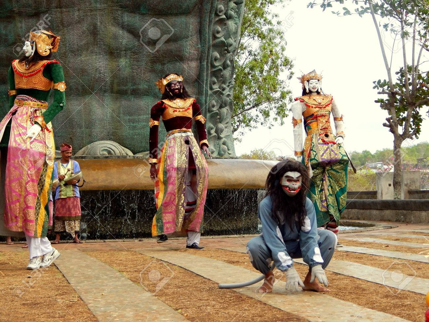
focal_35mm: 76
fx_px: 942
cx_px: 214
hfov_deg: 25.7
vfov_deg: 19.4
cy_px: 161
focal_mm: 13.5
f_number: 4.2
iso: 140
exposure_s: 1/250
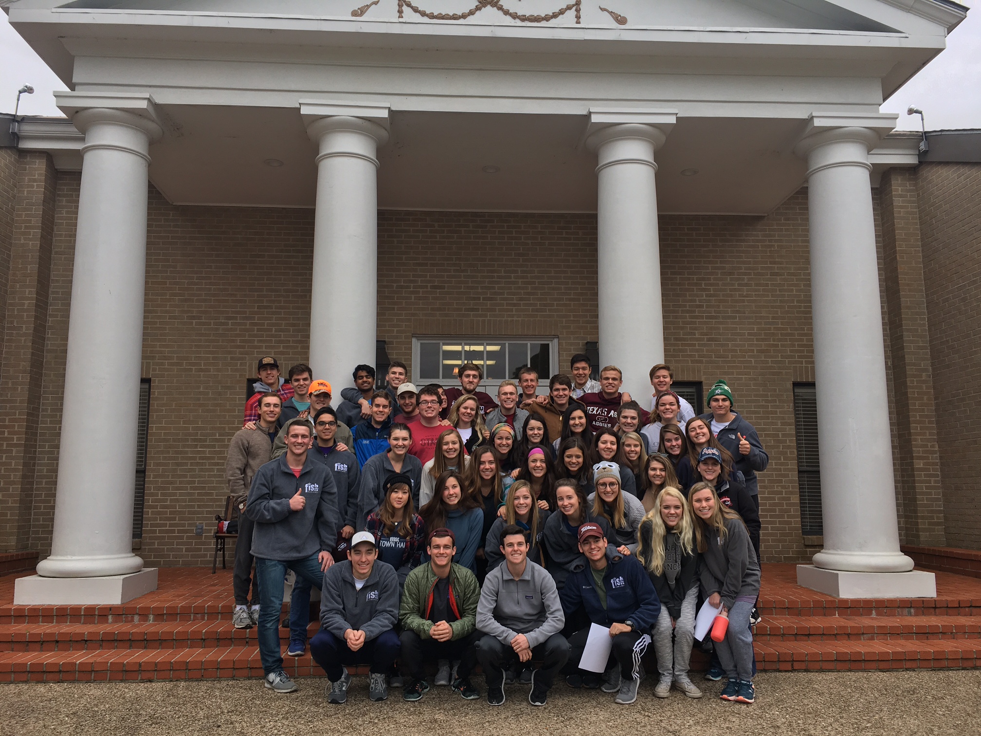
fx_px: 822
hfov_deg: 61.7
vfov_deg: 48.2
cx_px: 490
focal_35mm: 29
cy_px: 368
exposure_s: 1/358
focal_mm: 4.15
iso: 25
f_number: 2.2
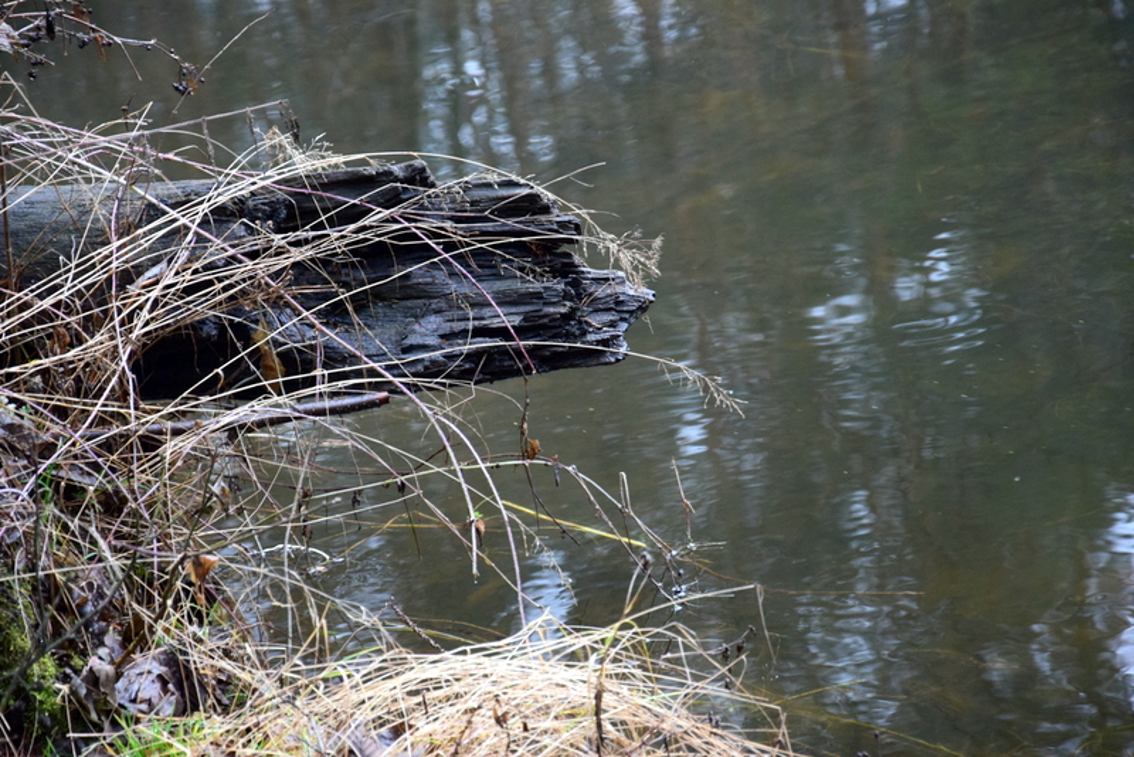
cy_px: 378
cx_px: 567
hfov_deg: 13.0
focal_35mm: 158
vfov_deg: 8.7
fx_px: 4963
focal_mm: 105
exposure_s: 1/25
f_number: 5.6
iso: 1600
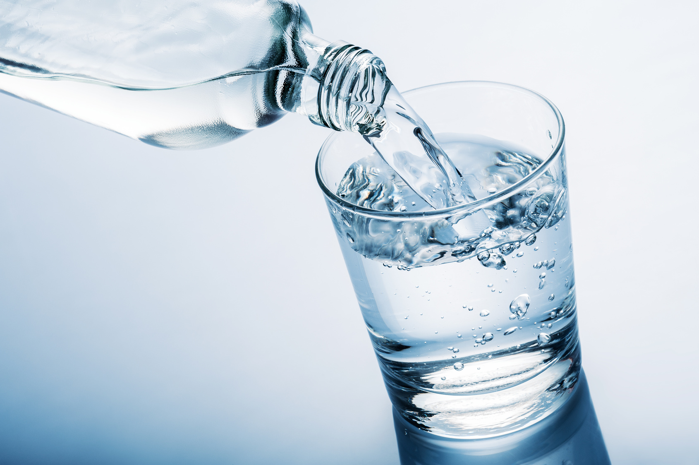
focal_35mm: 105
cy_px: 232
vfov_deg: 13.0
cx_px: 350
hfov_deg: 19.5
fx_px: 2037
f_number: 22
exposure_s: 1/250
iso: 200
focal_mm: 105
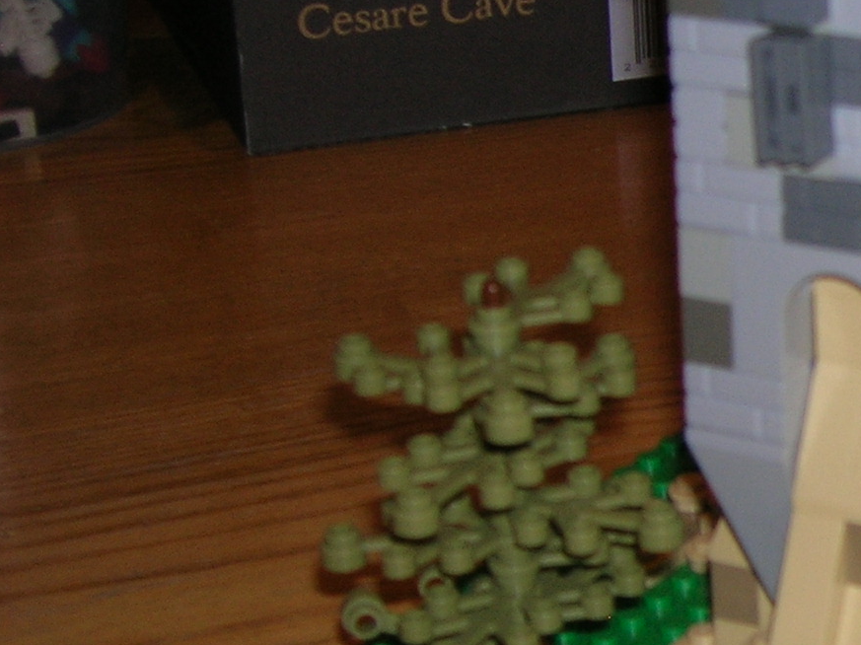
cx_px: 1205
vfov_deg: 14.6
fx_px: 2511
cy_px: 394
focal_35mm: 101
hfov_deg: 17.8
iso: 50
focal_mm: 5.7
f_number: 2.9
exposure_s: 1/60.1
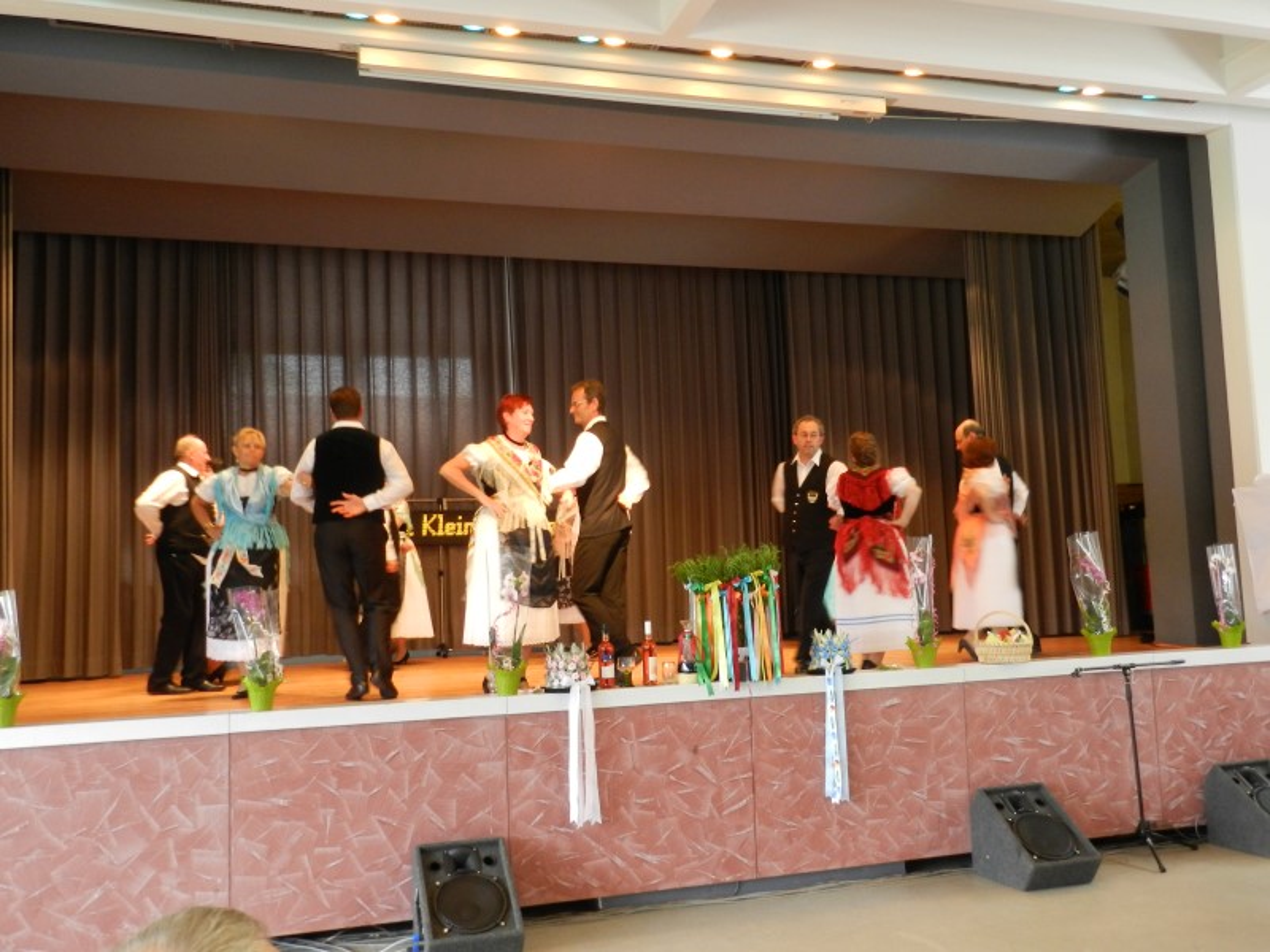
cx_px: 635
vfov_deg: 44.2
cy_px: 476
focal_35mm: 32
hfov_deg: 56.8
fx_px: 1174
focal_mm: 5.6
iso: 360
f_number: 3.7
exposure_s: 1/25
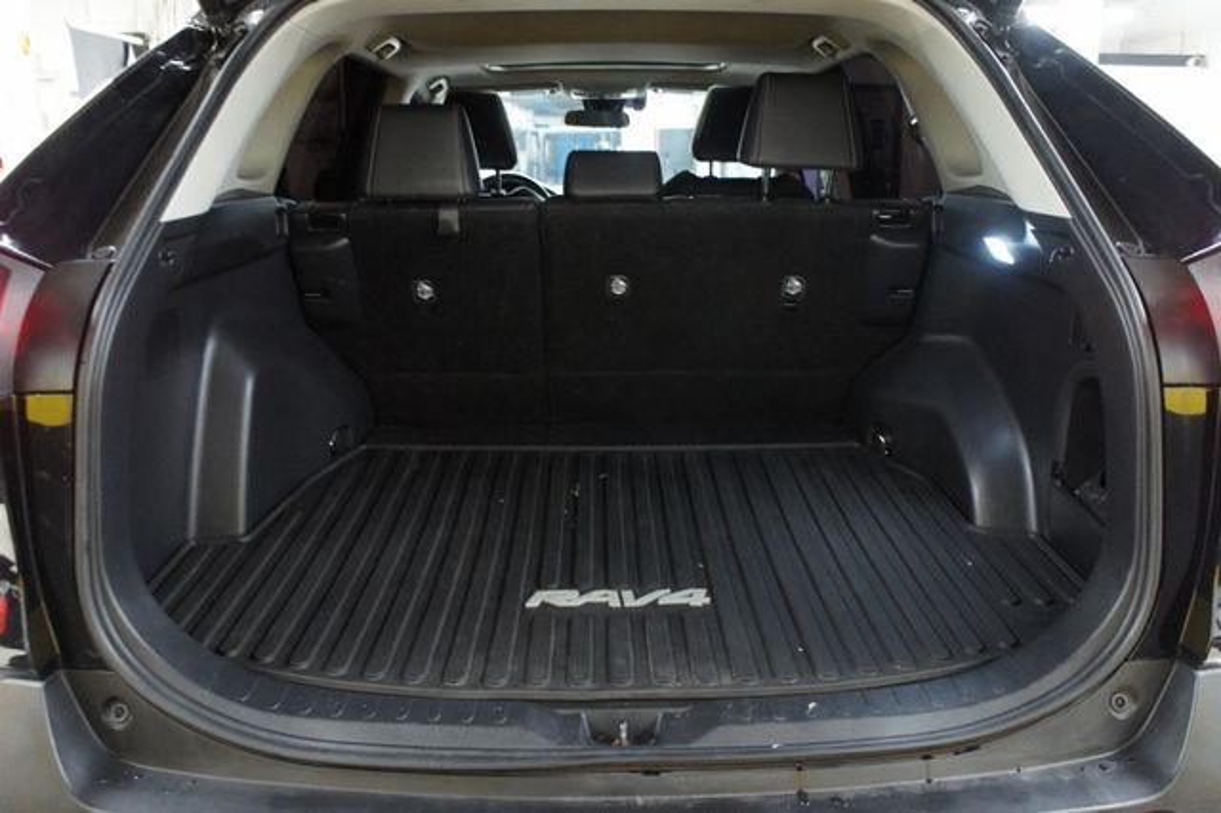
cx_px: 610
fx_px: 915
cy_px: 406
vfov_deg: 47.9
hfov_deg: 67.4
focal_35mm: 27
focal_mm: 18
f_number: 3.5
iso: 1600
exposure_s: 1/13
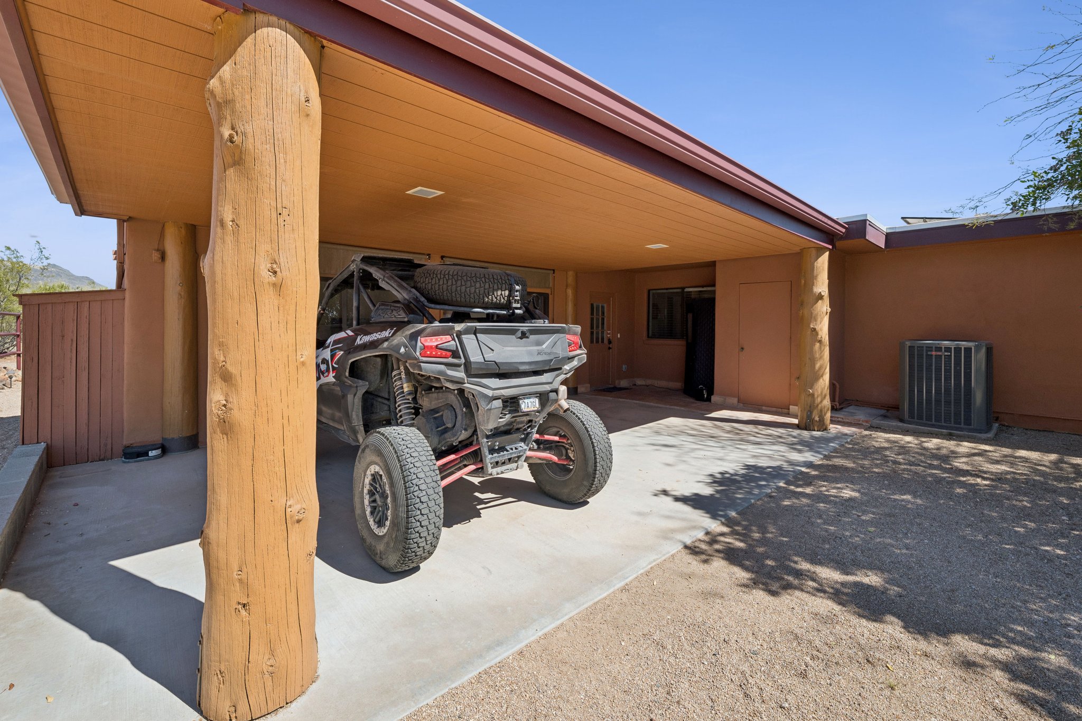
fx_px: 421
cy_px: 360
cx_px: 541
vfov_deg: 81.2
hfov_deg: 104.3
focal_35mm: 14
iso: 400
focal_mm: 14
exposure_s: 1/500
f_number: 8
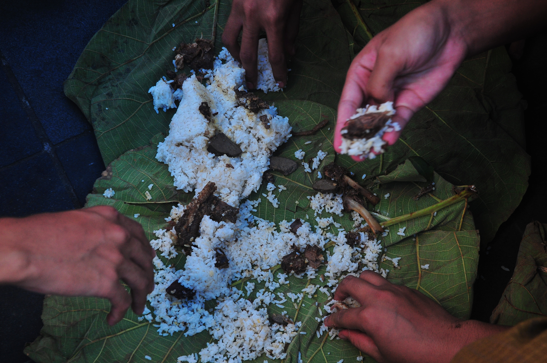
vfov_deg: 24.8
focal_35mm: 55
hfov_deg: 36.6
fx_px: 827
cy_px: 186
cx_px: 267
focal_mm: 35
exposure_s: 1/125
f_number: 5.6
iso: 280
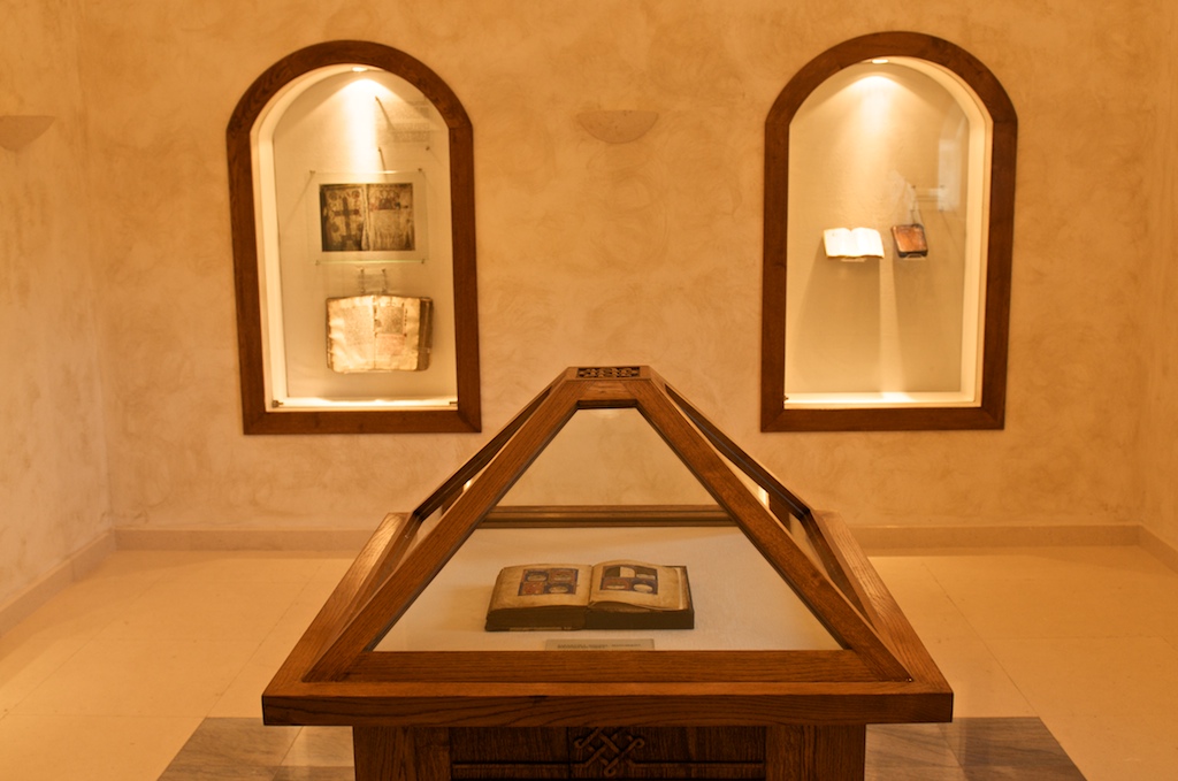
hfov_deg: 53.2
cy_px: 390
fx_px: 1176
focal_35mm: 36
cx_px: 589
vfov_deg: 36.7
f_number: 3.5
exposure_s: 1/50
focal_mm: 24
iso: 400
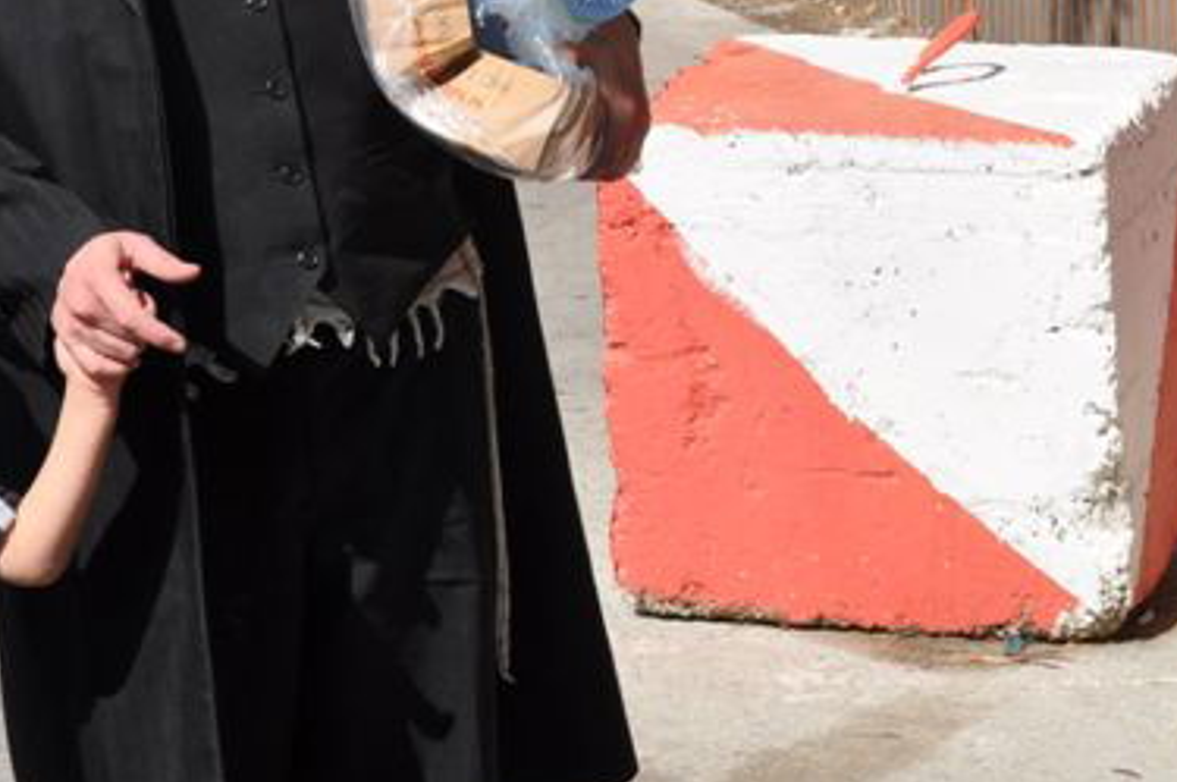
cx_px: 568
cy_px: -72
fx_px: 4277
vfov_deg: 10.3
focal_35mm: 131
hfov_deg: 15.7
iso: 200
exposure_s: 1/400
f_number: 10
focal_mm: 32
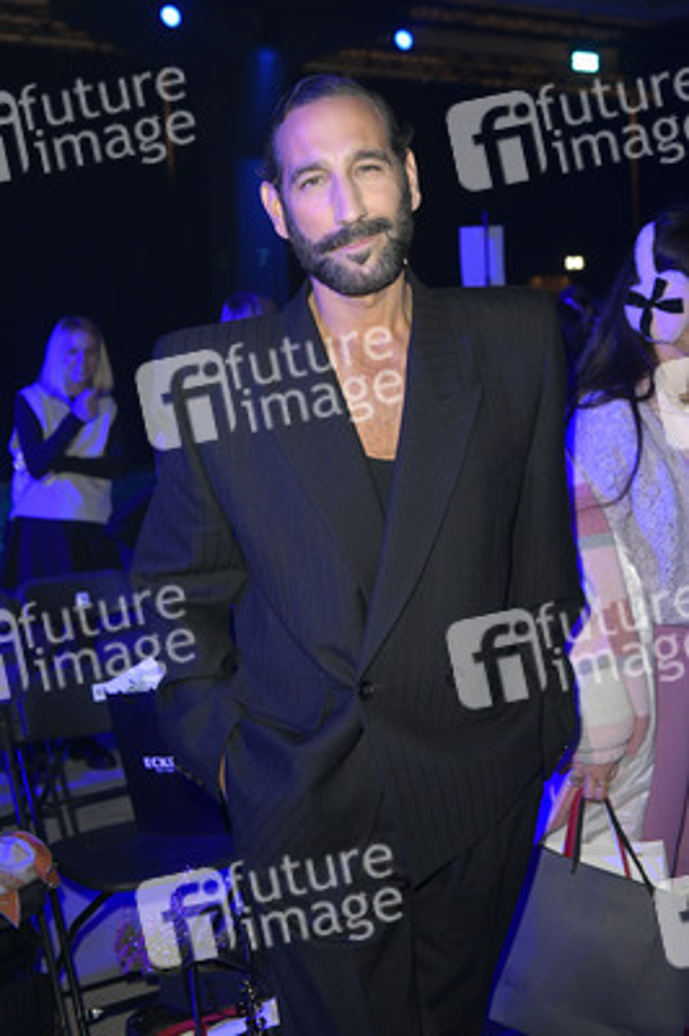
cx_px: 344
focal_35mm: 42
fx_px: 1208
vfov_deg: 46.4
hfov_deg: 31.8
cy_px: 518
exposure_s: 1/160
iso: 2000
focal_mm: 42
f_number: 5
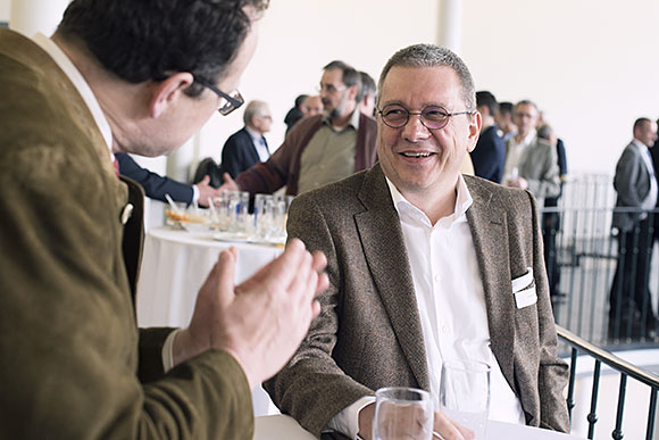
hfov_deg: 39.6
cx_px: 330
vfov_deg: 27.0
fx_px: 915
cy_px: 220
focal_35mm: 50
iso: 2000
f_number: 4.5
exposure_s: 1/160
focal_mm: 50
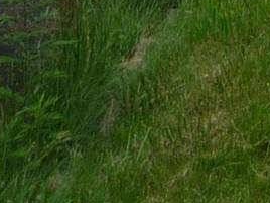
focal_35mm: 222
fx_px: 1732
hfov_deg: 7.6
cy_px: -506
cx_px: 862
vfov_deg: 6.0
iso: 100
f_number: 3.3
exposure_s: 1/250
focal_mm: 4.7
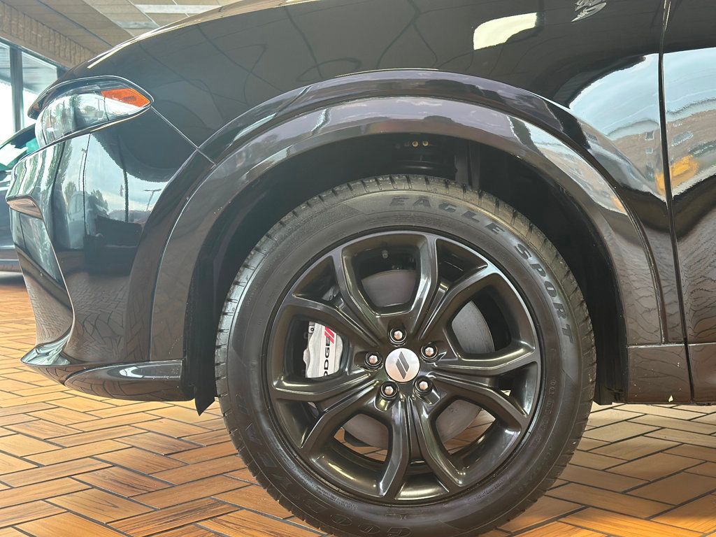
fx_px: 993
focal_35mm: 48
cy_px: 268
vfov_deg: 30.3
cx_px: 358
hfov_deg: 39.7
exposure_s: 1/40
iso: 320
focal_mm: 6.86
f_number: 1.78
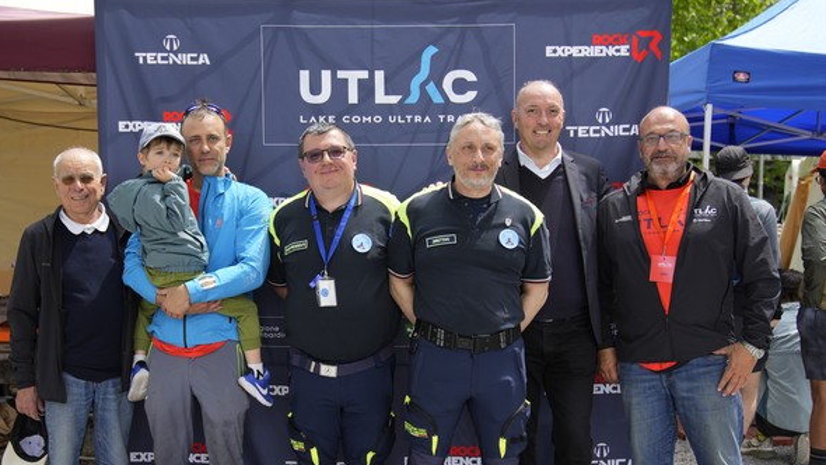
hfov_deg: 46.4
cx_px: 388
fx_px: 964
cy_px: 303
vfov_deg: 27.0
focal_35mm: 44
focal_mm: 31
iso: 400
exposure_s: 1/1000
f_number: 3.2
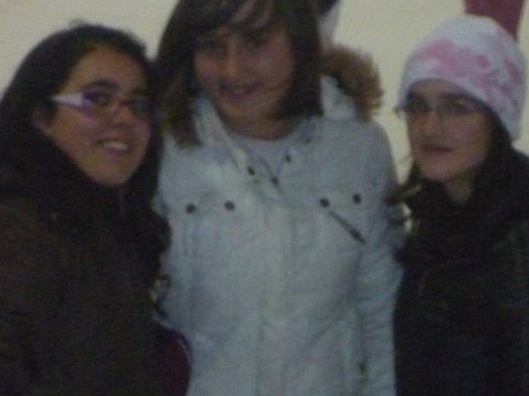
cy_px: 253
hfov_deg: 6.6
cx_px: 249
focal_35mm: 299
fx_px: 4566
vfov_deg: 5.0
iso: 1000
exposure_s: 1/60
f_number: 5.9
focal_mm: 26
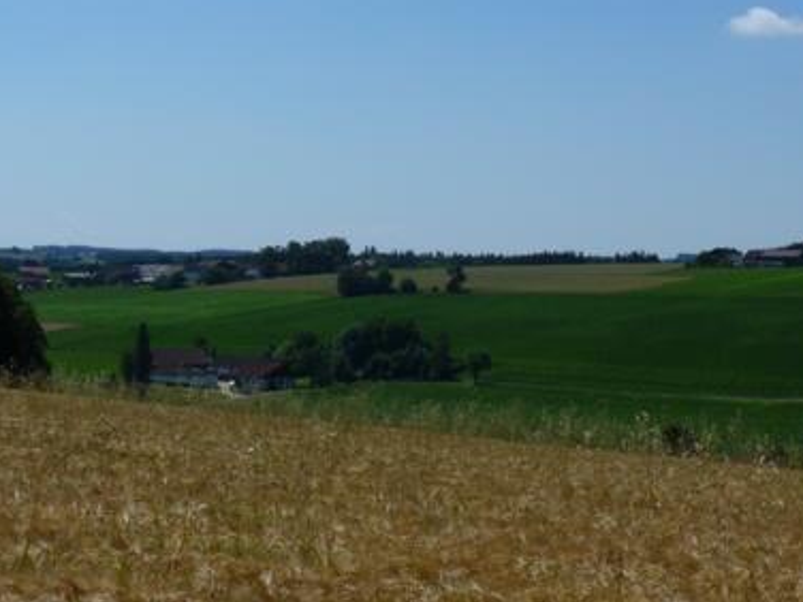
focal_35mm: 78
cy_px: 288
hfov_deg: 25.0
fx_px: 1809
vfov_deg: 18.9
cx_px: 469
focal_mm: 9
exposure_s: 1/500
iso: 80
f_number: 6.3
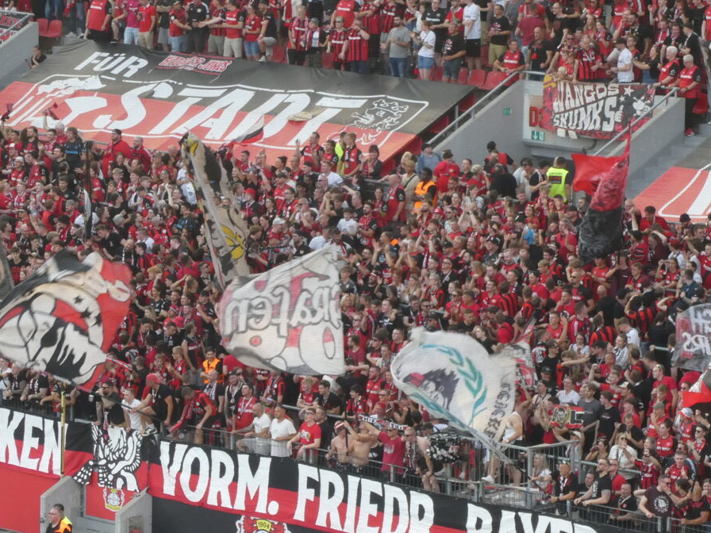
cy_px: 290
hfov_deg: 8.2
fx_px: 4950
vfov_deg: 6.2
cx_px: 325
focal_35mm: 241
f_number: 5.3
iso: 320
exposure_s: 1/80
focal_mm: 24.2
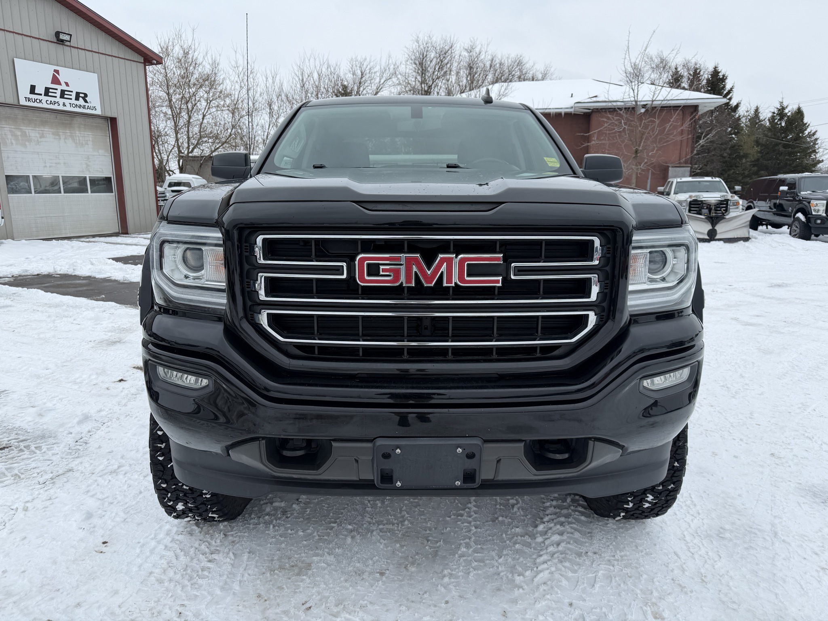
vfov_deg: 56.8
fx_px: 574
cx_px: 414
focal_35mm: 24
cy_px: 310
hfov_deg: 71.6
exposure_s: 1/1410
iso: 80
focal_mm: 6.76
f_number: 1.78
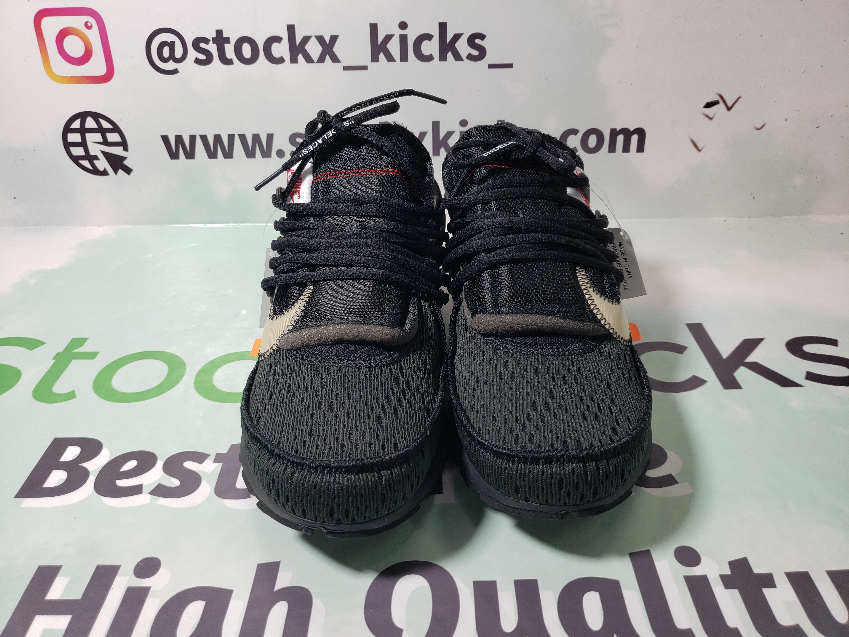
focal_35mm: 26
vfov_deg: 53.1
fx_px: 638
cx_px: 424
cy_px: 318
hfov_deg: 67.3
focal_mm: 4.3
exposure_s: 1/303
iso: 50
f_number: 1.5
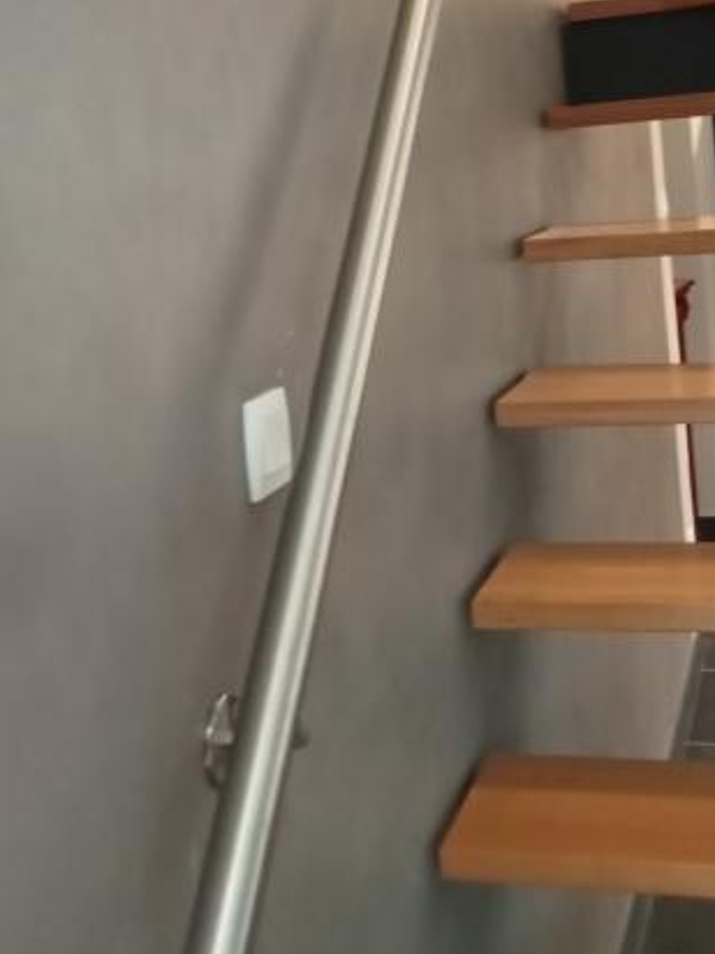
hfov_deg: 25.2
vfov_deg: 32.4
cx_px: 368
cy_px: 207
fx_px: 1597
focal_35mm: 58
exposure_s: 1/25
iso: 2267
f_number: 2.2
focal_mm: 3.46
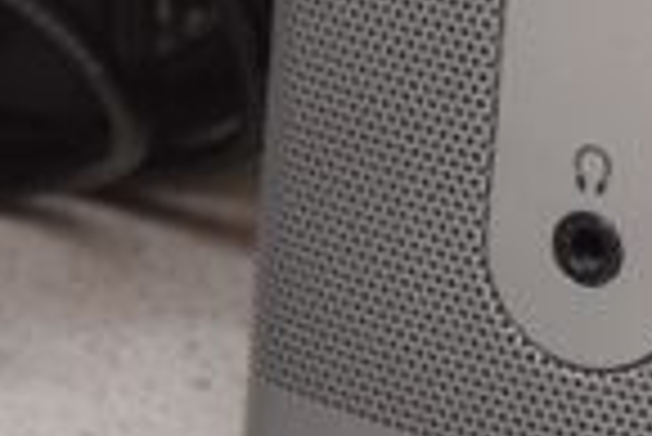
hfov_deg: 5.7
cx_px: 643
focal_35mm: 363
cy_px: -16
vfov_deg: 3.8
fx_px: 6584
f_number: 5.6
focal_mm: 55
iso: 1600
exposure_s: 1/125
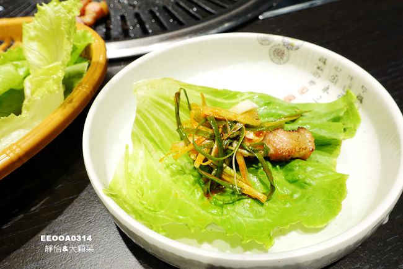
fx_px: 325
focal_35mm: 29
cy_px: 134
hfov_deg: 63.7
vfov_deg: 44.9
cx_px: 202
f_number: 5
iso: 800
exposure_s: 1/50
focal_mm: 10.51
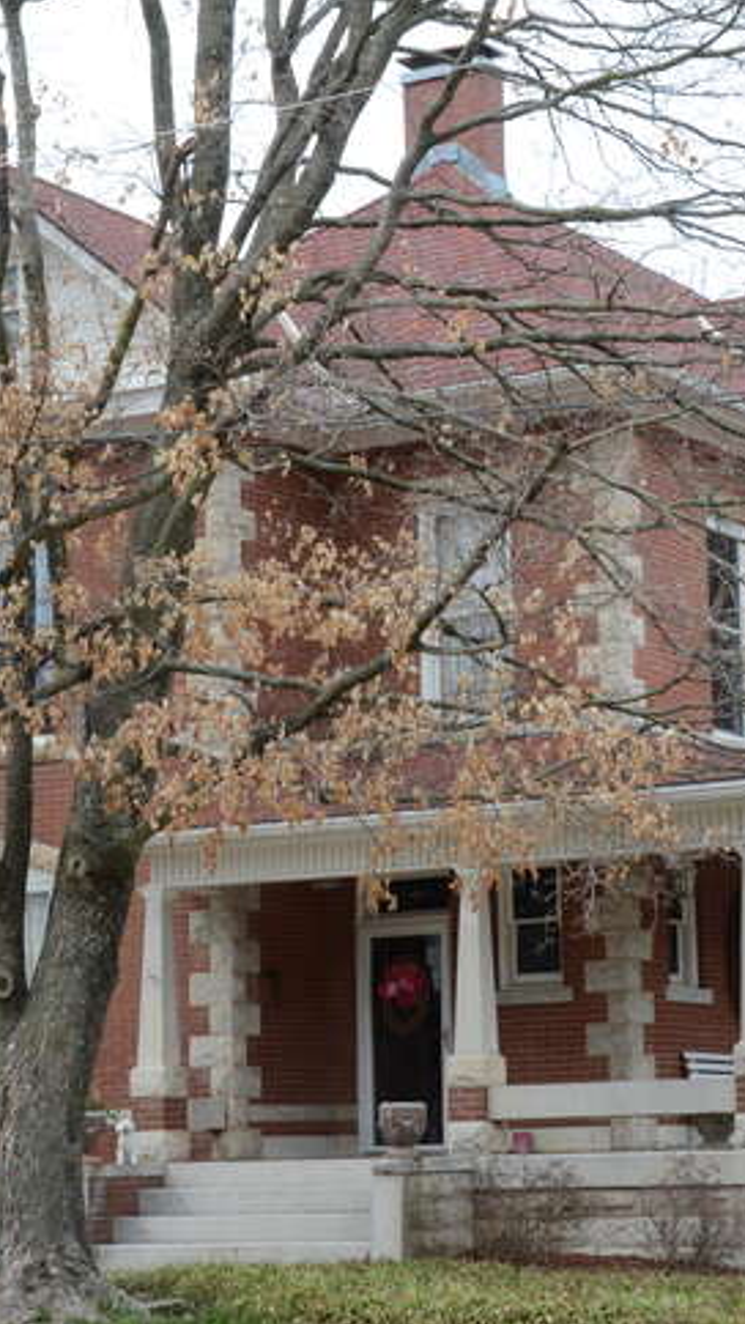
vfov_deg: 23.4
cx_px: 545
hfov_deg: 13.3
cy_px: 696
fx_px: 3188
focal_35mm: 91
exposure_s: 1/80
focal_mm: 35
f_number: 13
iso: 200
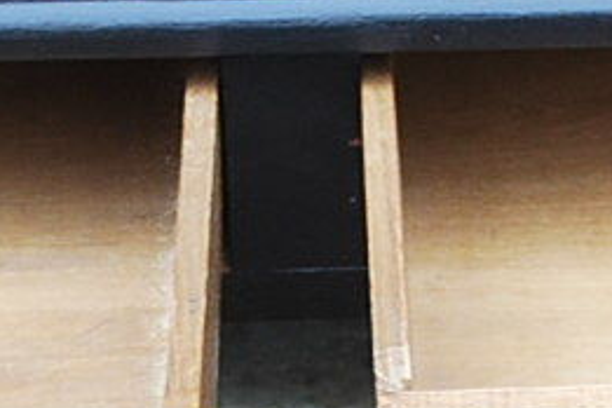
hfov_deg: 7.1
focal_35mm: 290
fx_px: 4930
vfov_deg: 4.7
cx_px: 277
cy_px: 551
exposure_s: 1/60
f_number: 4.2
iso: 200
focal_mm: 26
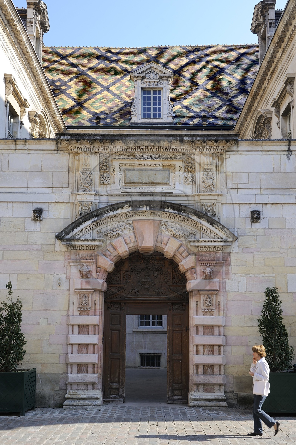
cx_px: 148
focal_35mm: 40
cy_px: 222
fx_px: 493
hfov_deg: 33.4
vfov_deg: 48.5
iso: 200
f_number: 8
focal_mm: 40
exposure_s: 1/160
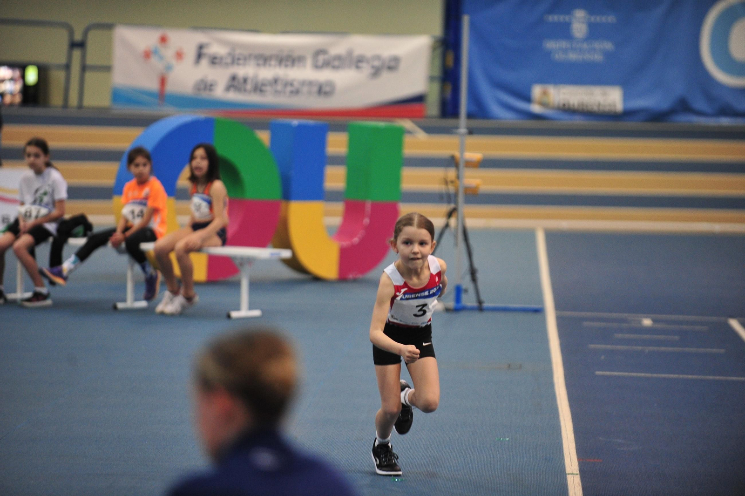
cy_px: 248
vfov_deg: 7.8
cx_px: 372
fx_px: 3620
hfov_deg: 11.8
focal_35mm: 175
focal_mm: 175
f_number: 2.8
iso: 3200
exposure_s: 1/500
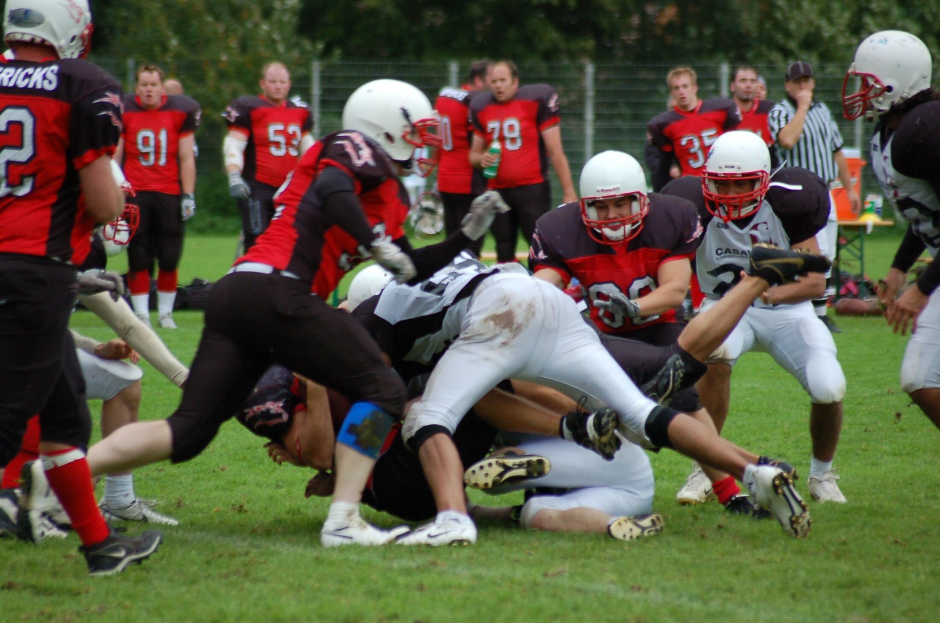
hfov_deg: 6.3
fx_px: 8600
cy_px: 312
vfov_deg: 4.1
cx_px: 470
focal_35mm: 330
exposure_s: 1/500
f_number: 5.3
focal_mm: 220
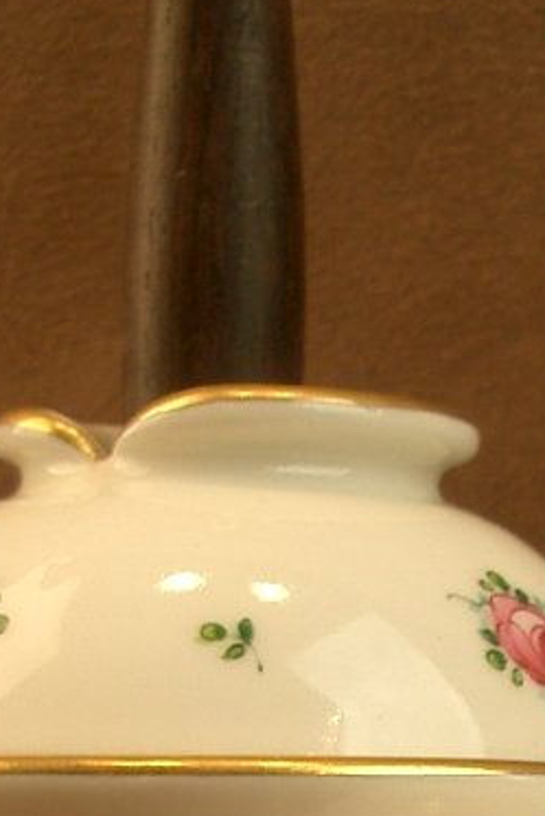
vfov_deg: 16.7
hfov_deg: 11.7
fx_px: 2654
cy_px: 1004
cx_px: 431
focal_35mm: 117
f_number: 2.6
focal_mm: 5.8
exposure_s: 1/50
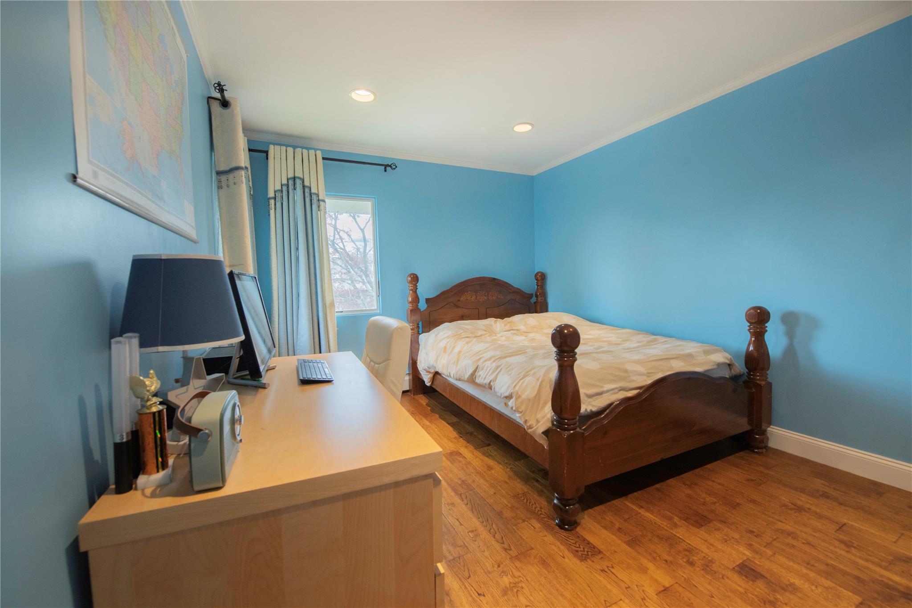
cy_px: 304
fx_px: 355
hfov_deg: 104.3
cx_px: 456
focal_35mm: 14
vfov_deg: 81.2
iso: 500
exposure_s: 1/80
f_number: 5.6
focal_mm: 14
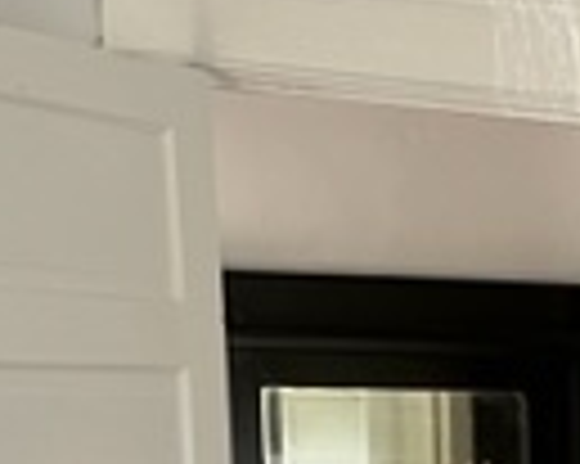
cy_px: 793
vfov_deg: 11.5
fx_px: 2161
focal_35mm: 126
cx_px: 980
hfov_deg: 13.9
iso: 125
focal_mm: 5.1
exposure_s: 1/98
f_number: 1.6
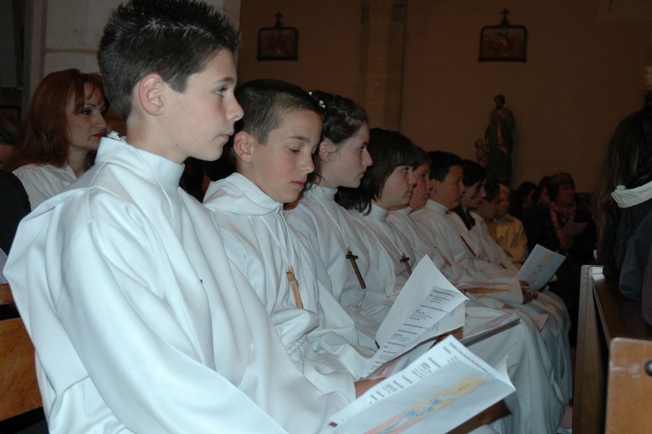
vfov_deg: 28.9
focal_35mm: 46
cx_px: 326
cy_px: 217
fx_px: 841
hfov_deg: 42.4
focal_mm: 31
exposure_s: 1/60
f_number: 4
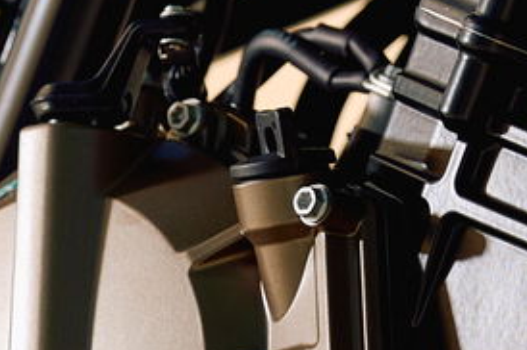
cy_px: 204
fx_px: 13846
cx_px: 113
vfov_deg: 1.4
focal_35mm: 947
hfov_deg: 2.2
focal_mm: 135
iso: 125
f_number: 4
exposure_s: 1/640
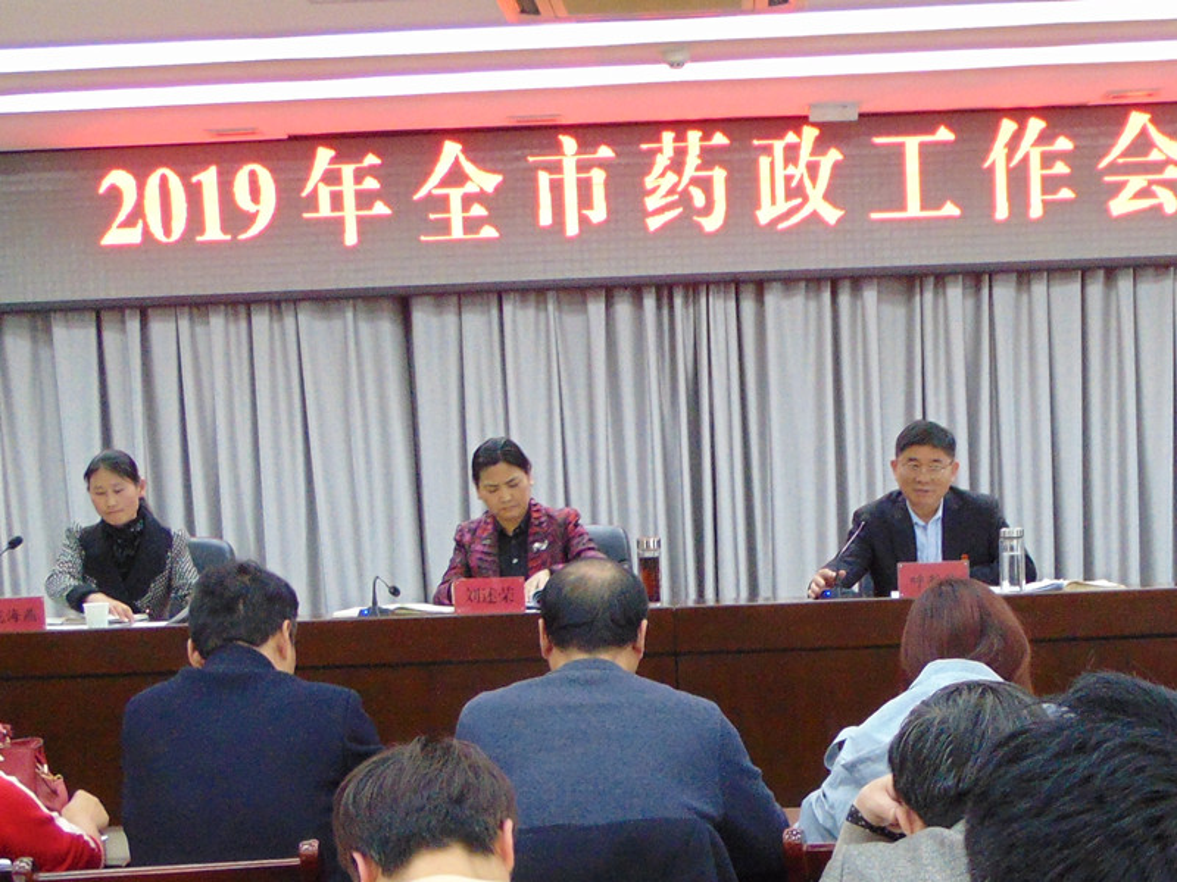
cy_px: 441
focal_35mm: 25
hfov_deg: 69.4
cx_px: 588
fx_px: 850
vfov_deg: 54.9
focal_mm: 4.5
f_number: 3
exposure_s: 1/30
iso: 250
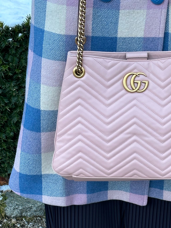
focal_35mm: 93
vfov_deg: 20.9
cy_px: 168
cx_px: 139
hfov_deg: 15.8
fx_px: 612
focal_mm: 6.86
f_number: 1.78
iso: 64
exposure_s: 1/121
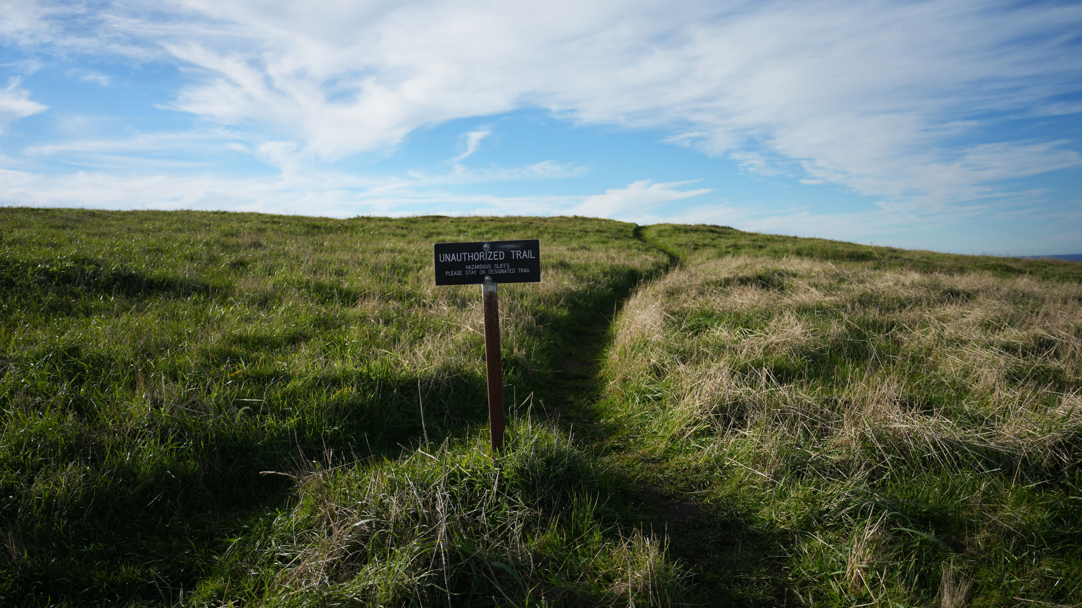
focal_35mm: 30
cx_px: 531
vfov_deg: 38.9
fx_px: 861
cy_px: 259
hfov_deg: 64.3
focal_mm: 28
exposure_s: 1/1600
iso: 160
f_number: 4
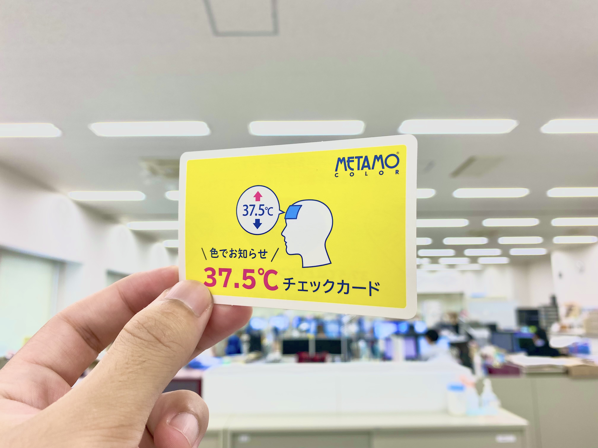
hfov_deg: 67.3
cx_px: 299
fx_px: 449
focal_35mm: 26
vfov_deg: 53.1
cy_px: 224
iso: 50
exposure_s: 1/120
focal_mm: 4.25
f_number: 1.8
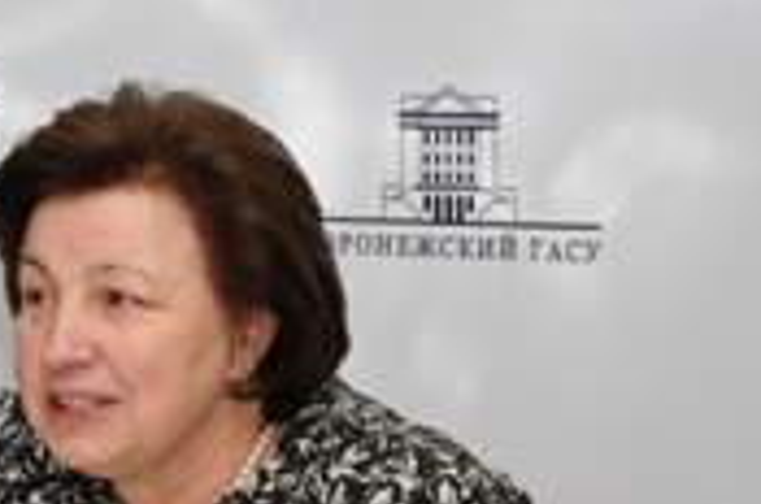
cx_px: 4
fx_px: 5676
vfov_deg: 5.1
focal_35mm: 269
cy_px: 426
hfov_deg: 7.6
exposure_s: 1/125
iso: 400
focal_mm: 70
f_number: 9
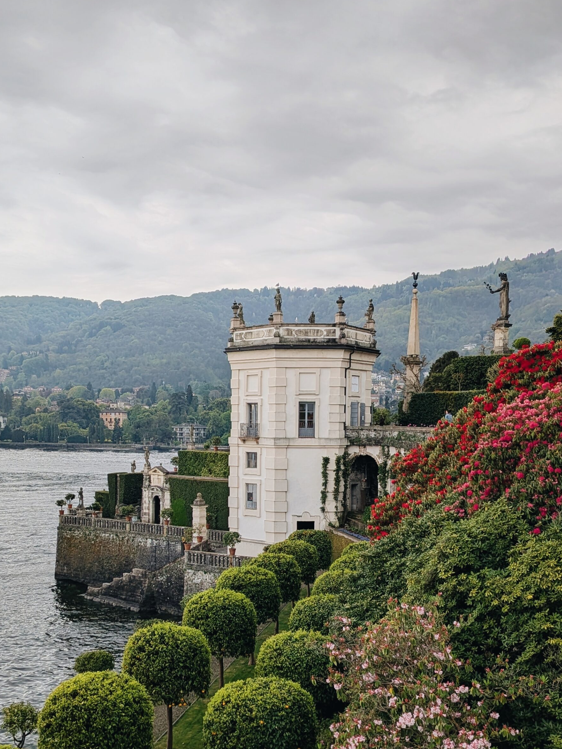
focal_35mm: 39
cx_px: 231
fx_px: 844
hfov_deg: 36.7
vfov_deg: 47.0
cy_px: 503
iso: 28
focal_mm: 4.53
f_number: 1.7
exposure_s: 1/345
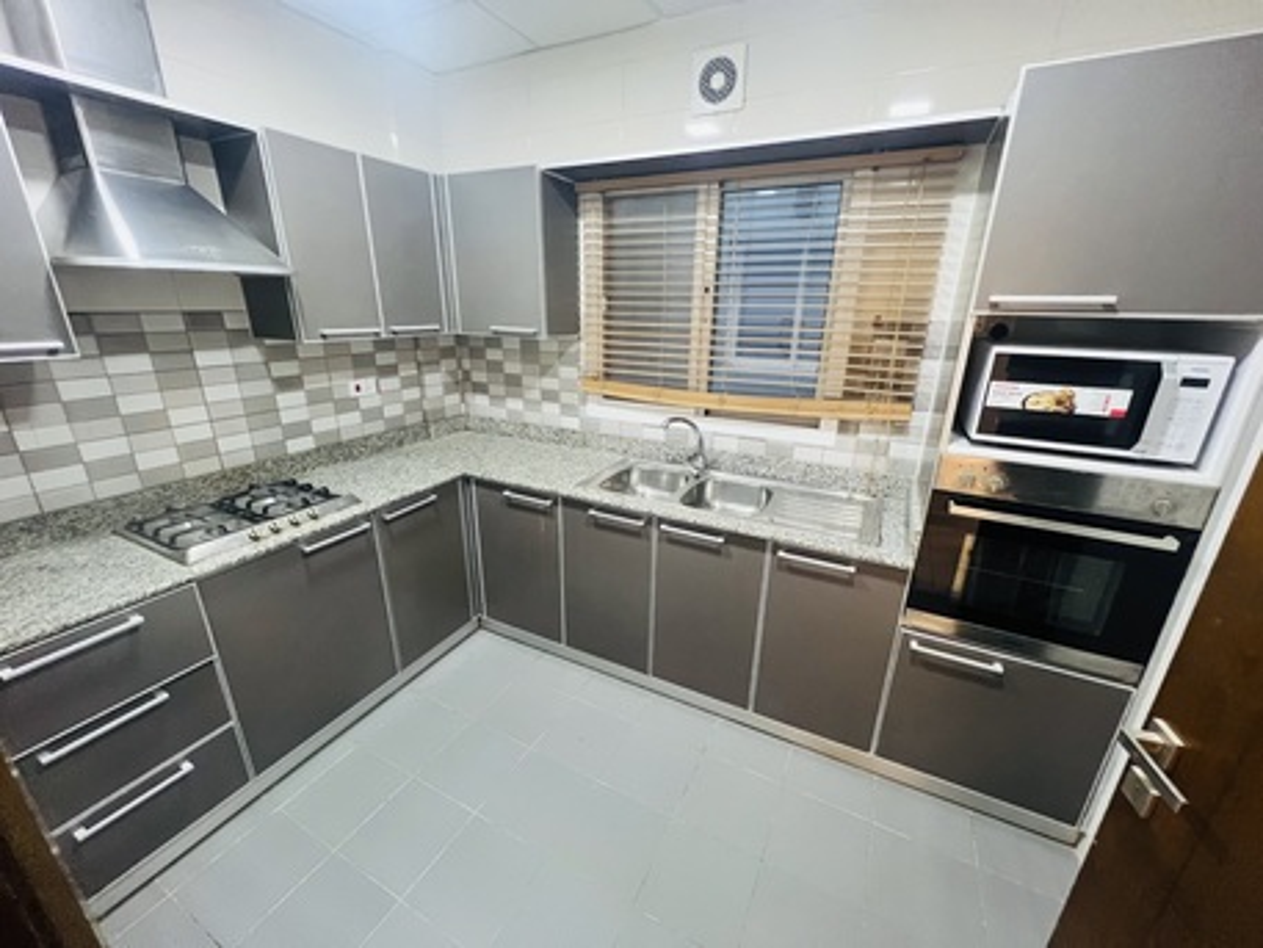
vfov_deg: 89.9
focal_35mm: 13
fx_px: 474
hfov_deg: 106.2
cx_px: 632
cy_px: 474
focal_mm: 1.57
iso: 500
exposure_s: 1/50
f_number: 1.8
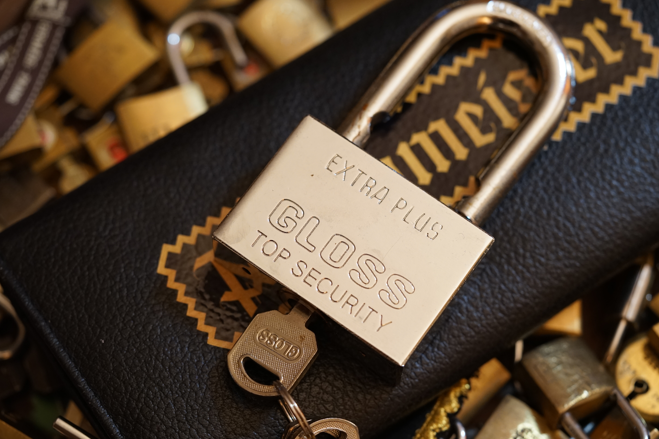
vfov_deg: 14.4
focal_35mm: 95
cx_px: 337
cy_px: 229
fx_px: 1739
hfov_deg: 21.5
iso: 1600
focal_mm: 90
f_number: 3.5
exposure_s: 1/100
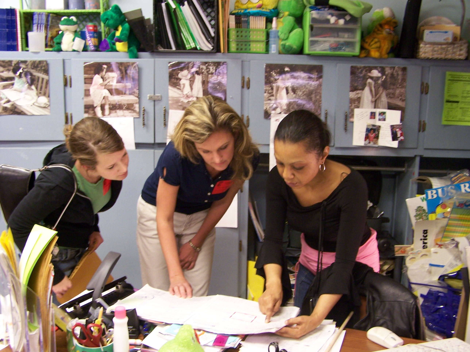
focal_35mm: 38
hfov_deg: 49.0
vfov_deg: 37.7
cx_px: 235
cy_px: 176
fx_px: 516
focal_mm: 6.3
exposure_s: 1/8
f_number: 2.8
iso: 140
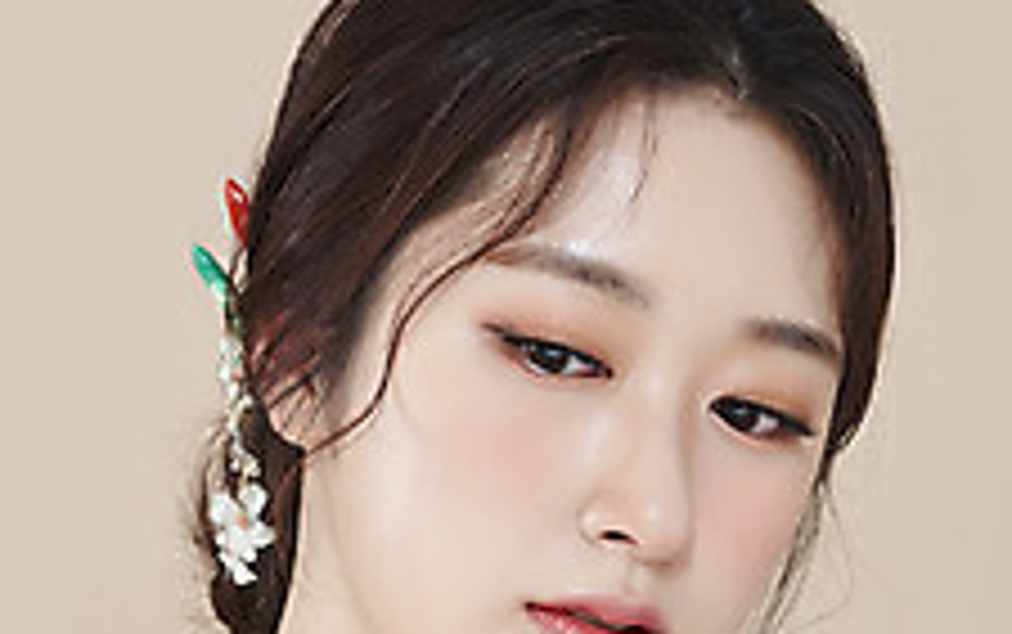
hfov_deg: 11.0
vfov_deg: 6.9
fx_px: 5244
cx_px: 524
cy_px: 782
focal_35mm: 190
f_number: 11
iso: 64
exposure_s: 1/125
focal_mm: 105
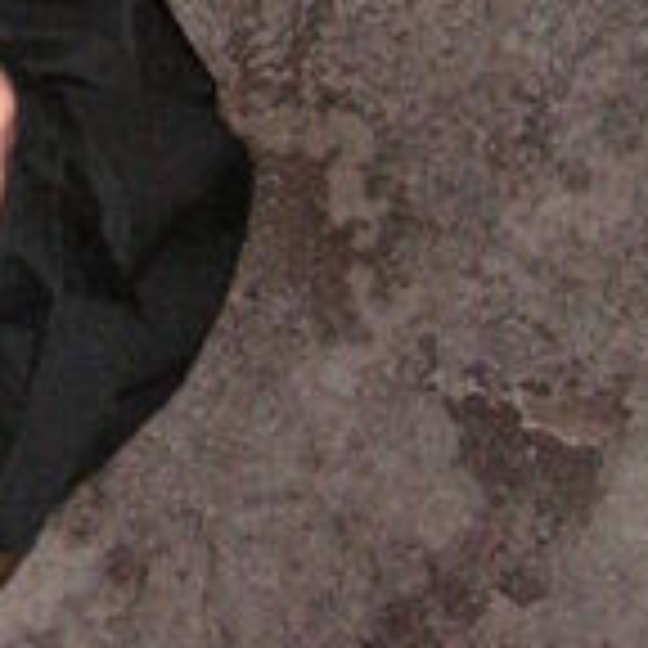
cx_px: -351
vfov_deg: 9.2
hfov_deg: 9.3
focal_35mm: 182
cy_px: -468
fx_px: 3855
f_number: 2.8
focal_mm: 6.1
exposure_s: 1/45
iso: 160
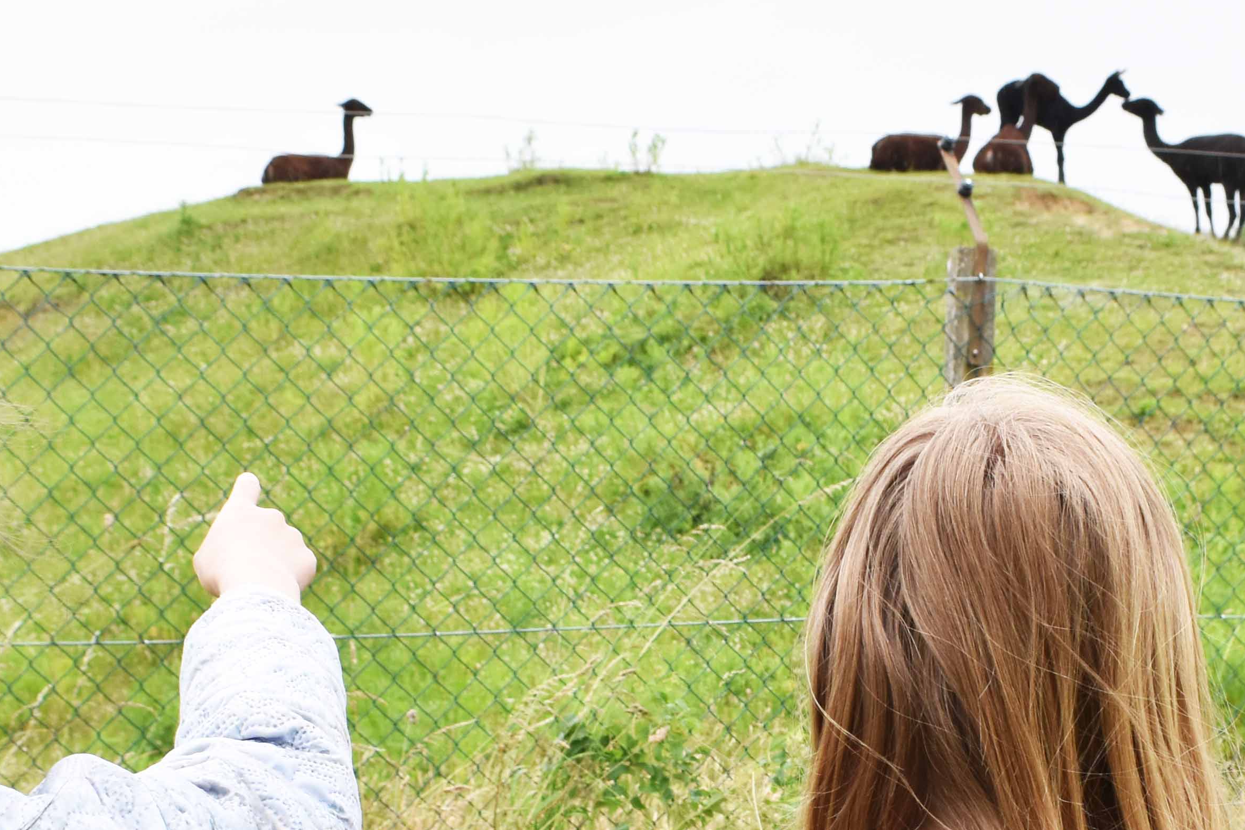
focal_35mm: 84
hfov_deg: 24.1
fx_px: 2905
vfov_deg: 16.1
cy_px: 734
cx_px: 780
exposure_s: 1/250
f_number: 8
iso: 400
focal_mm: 22
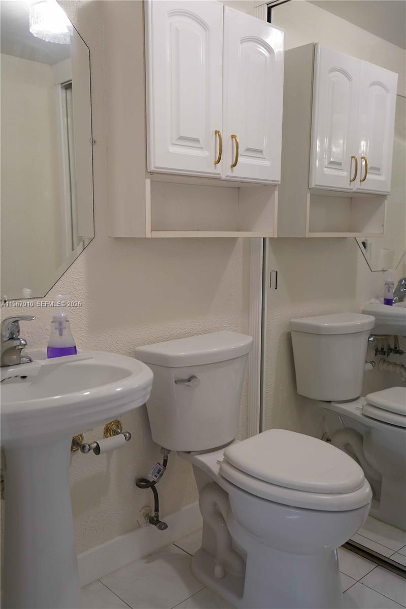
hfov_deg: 40.0
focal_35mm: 33
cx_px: 203
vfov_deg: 57.2
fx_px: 558
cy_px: 304
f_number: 4
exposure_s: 1/160
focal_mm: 33
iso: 1250
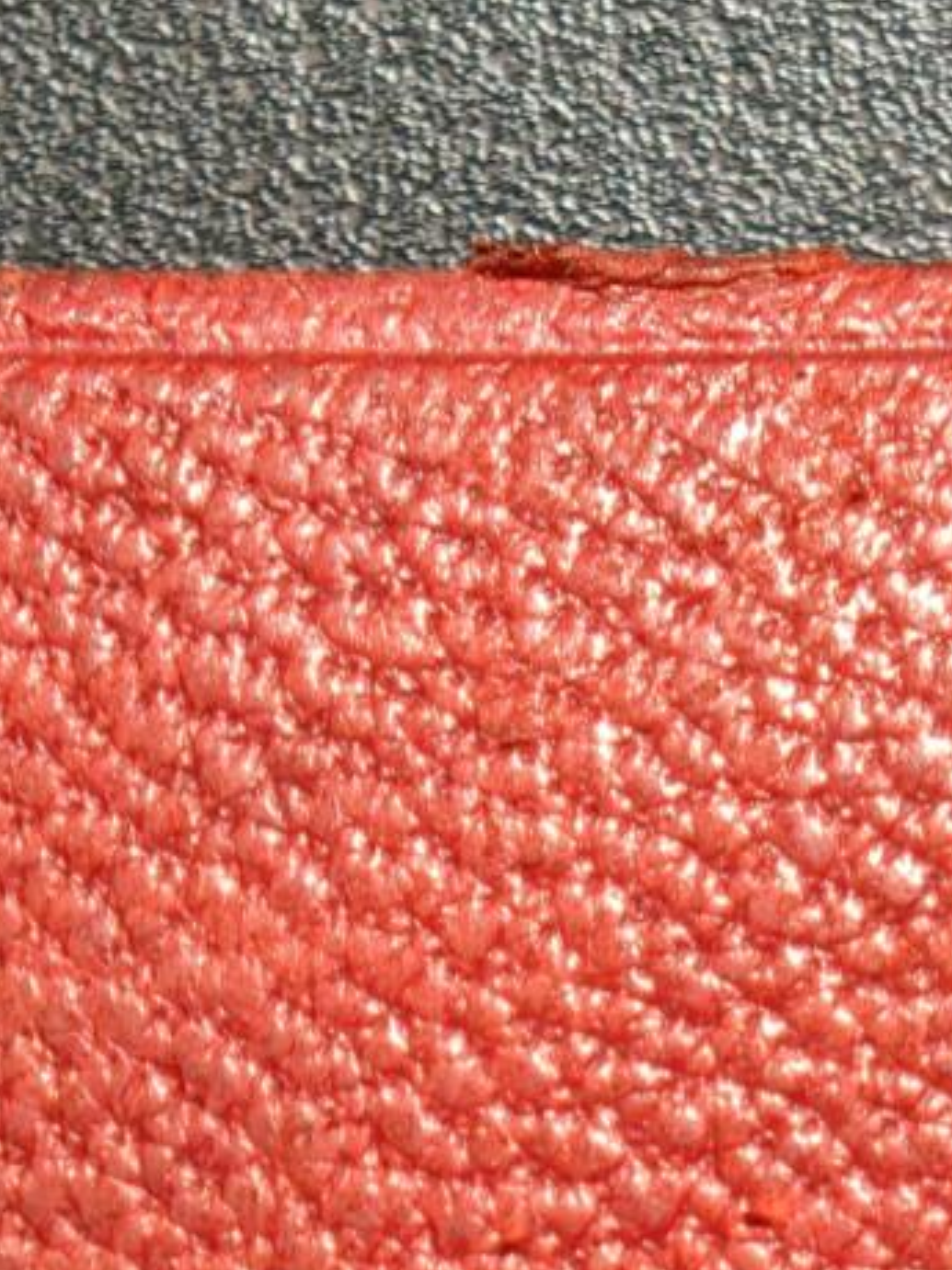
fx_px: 8617
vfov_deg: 8.2
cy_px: 2126
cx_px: 1181
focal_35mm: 235
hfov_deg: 6.3
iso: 640
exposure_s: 1/60
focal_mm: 9
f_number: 2
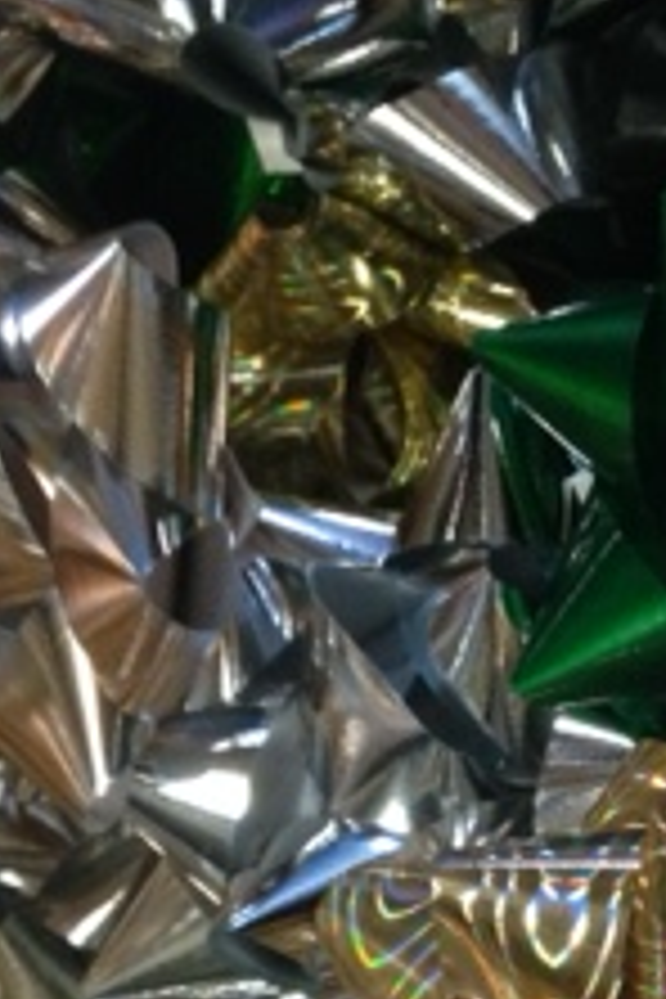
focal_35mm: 99
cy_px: 860
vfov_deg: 20.3
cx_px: 644
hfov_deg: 13.7
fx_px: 2747
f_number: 2.4
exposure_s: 1/15
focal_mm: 4.12
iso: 320
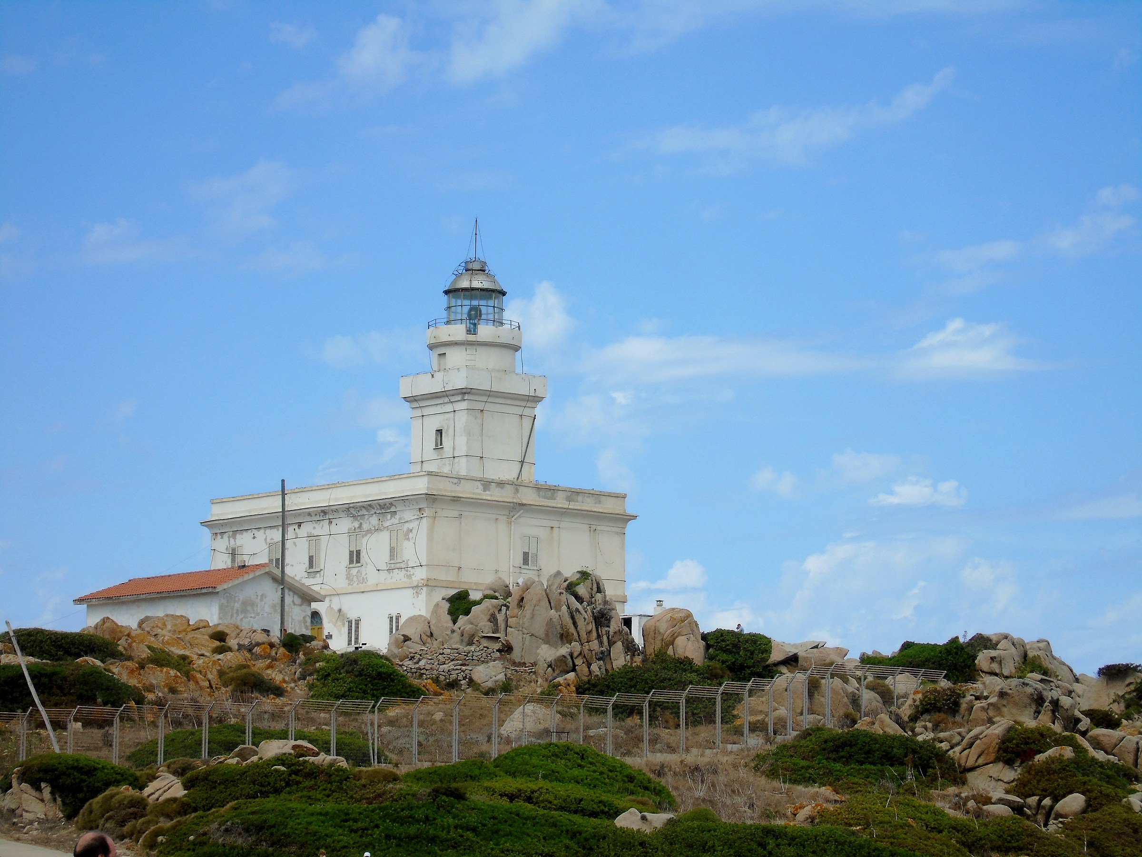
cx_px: 571
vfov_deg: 12.0
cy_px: 428
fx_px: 4091
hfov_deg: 15.9
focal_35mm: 124
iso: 80
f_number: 4.6
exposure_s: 1/800
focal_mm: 22
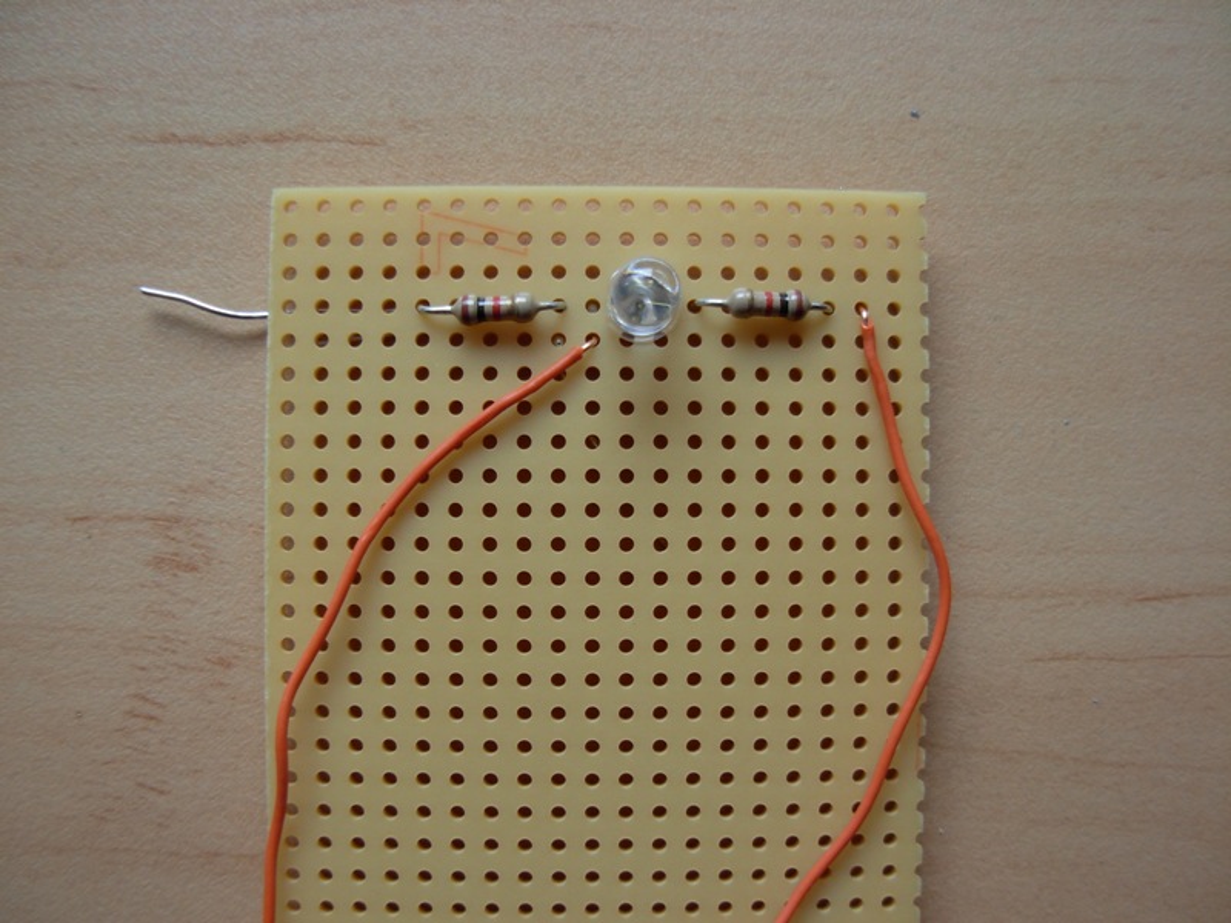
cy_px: 462
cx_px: 616
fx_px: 1351
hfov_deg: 49.0
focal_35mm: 38
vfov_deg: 37.7
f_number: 2.9
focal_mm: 6.3
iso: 79
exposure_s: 1/23.2
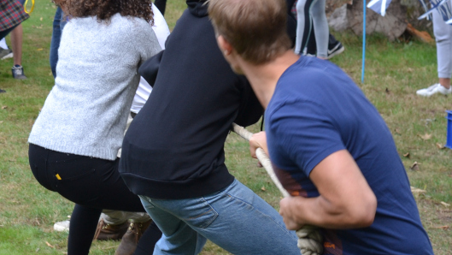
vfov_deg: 7.1
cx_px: 14
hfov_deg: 12.5
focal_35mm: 171
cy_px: -31
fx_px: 2050
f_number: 5.6
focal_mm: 50
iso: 180
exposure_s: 1/125
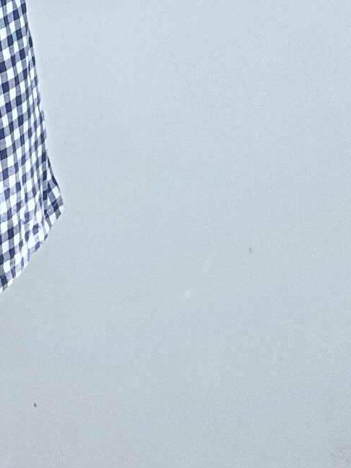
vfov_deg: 15.4
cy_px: -114
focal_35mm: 123
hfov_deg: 11.0
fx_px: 1663
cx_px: -353
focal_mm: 6.86
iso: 80
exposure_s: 1/491
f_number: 1.78
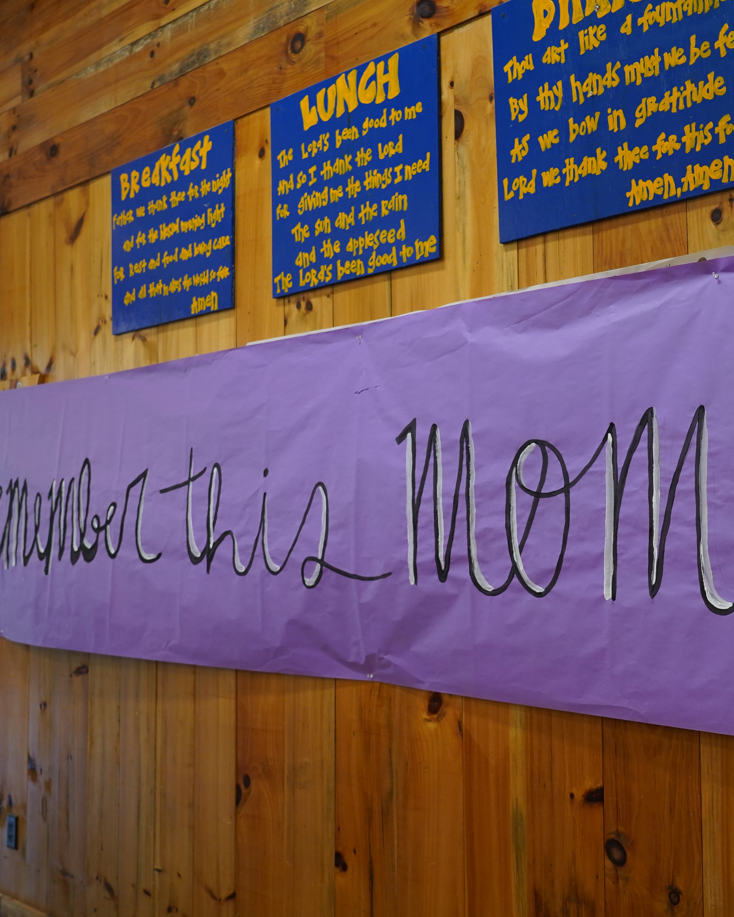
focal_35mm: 40
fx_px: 1086
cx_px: 521
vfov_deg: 45.8
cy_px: 456
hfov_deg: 36.7
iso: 1600
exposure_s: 1/160
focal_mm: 28
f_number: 4
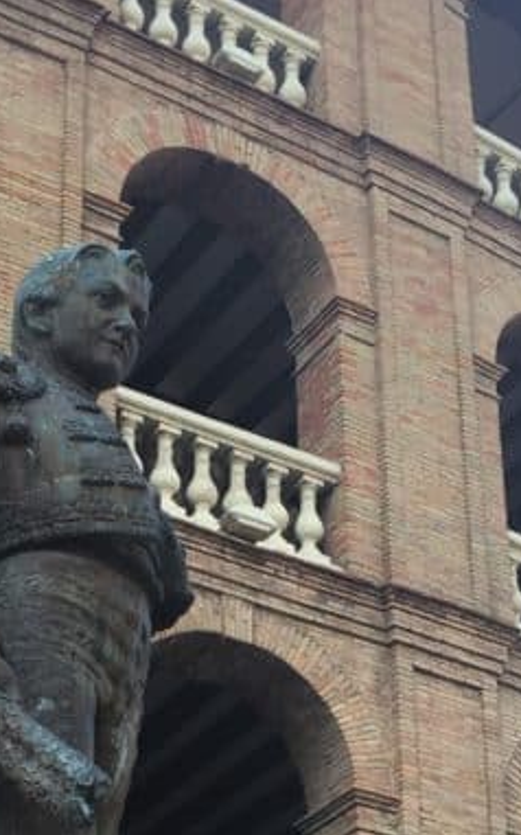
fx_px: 1955
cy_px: 849
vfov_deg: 23.0
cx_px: 304
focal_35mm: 86
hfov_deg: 15.2
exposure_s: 1/185
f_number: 2.2
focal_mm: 4.15
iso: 25
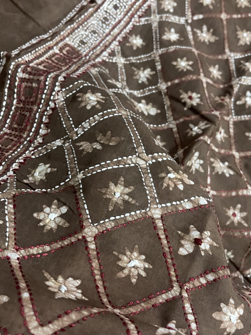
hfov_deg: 37.7
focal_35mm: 38
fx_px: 367
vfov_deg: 49.0
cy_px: 175
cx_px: 131
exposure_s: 1/33
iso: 500
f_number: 1.6
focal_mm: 5.1
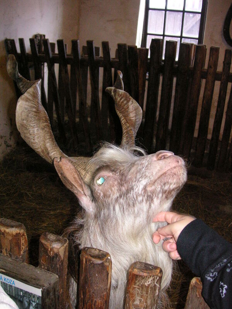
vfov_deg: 50.1
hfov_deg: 38.7
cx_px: 116
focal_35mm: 37
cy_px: 154
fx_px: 331
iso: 160
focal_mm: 6.1
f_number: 2.8
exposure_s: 1/45
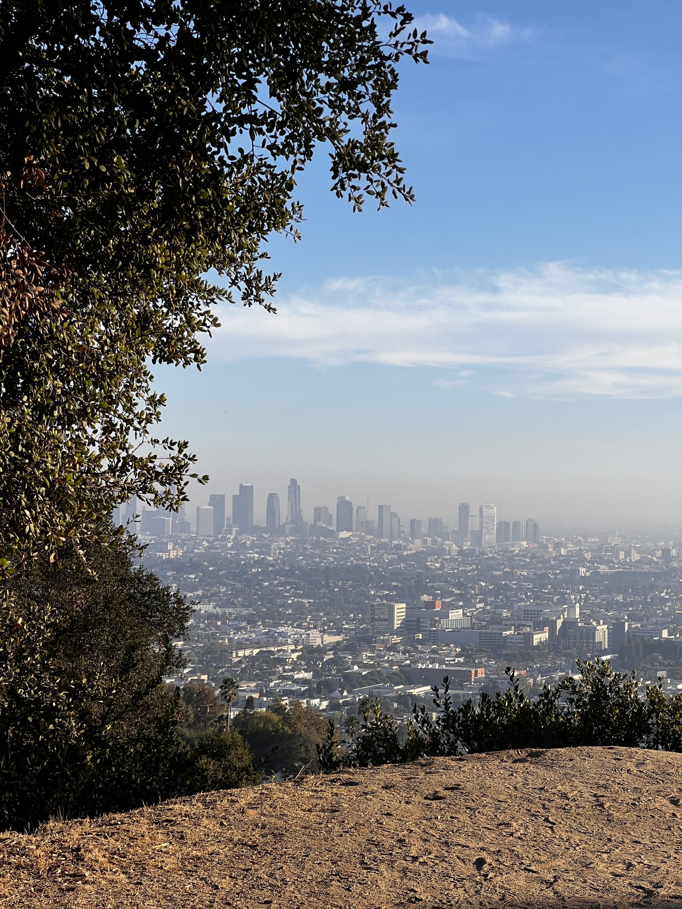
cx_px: 341
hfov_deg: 19.1
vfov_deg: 25.3
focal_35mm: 77
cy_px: 454
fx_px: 2023
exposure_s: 1/622
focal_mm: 9
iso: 32
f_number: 2.8
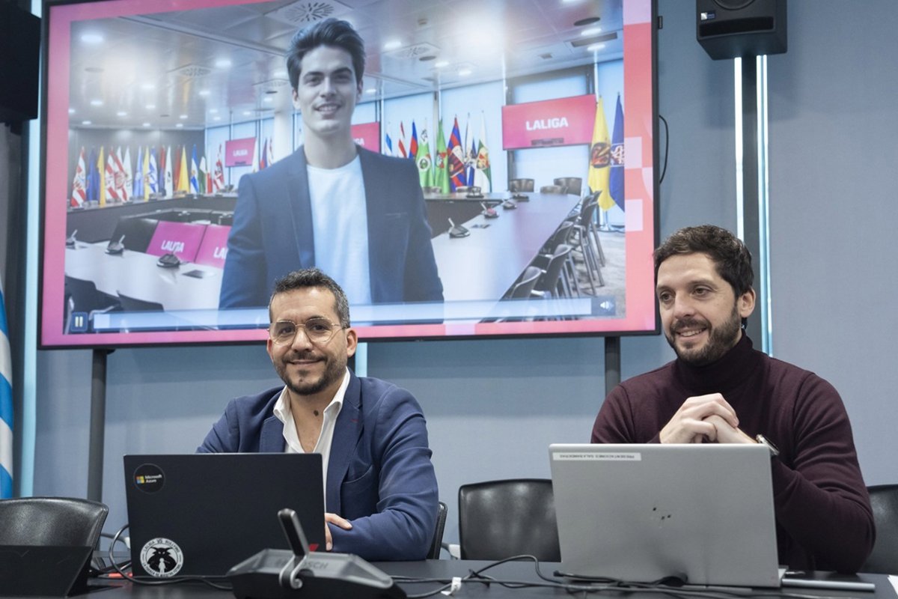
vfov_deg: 28.1
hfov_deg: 41.1
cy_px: 300
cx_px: 449
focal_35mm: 48
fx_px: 1197
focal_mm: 48
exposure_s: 1/250
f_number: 4.5
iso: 3200
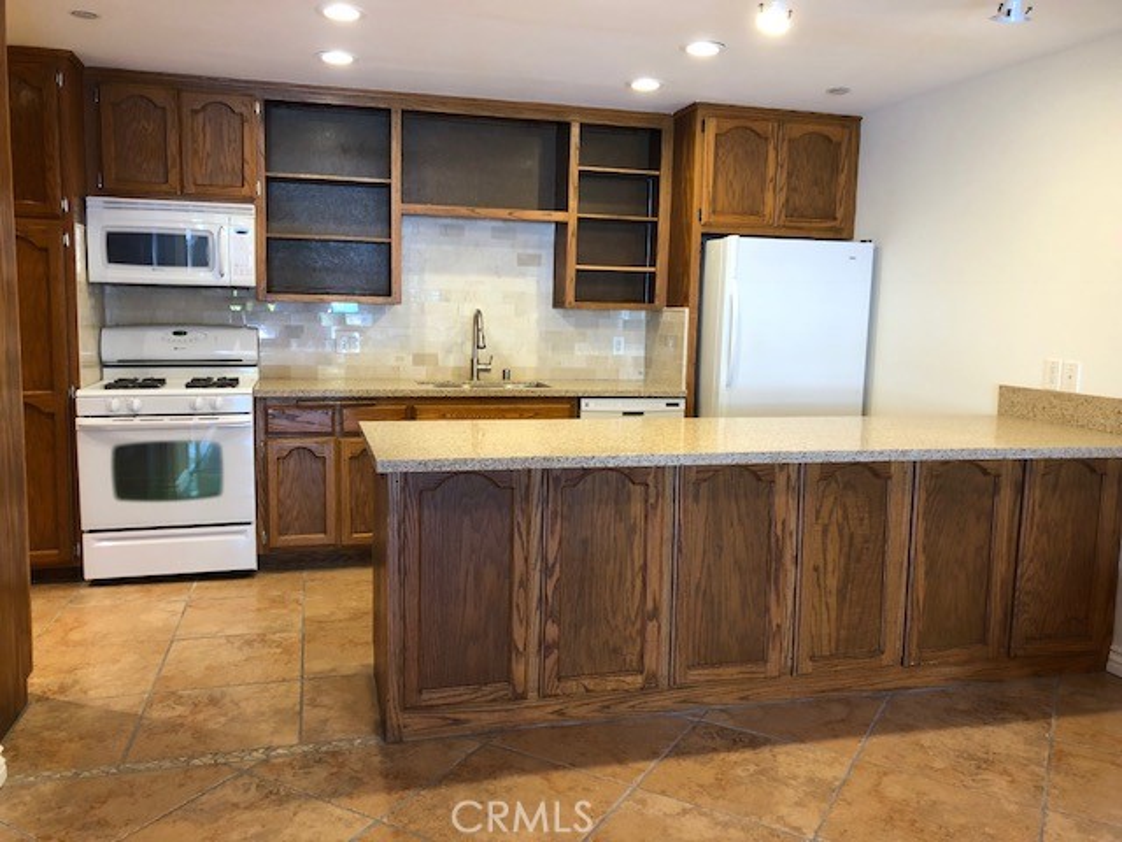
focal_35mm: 28
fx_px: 908
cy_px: 421
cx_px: 561
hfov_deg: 63.4
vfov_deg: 49.7
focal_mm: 3.99
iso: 40
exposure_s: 1/20
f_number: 1.8
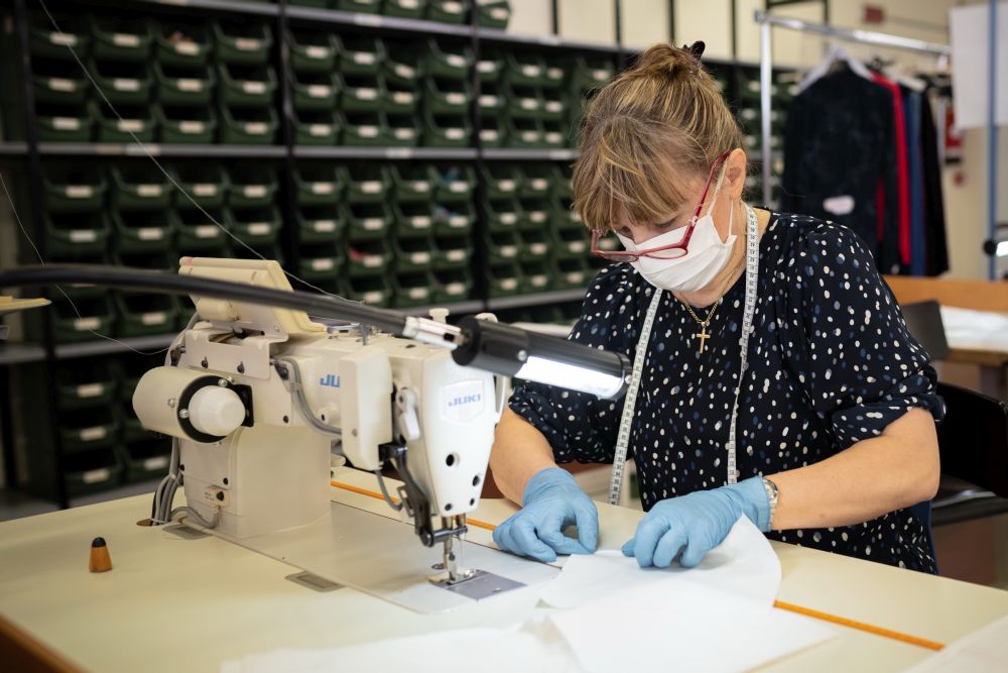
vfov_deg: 37.9
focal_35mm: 35
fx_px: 980
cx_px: 504
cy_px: 336
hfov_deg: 54.4
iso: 400
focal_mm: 35
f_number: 2.8
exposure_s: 1/125
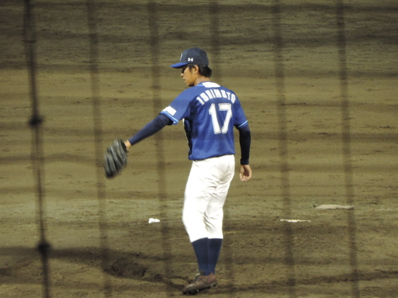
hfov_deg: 3.6
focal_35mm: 550
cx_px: 199
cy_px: 149
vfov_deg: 2.7
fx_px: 6324
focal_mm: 98.1
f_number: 4.9
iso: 800
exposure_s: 1/50
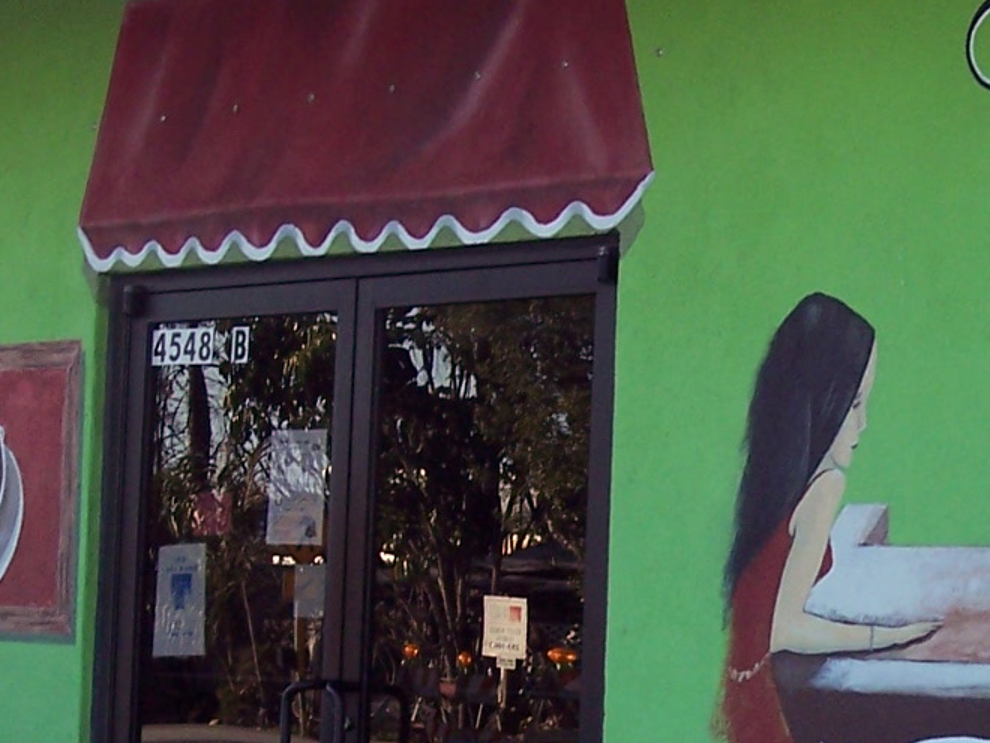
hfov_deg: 16.1
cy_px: 491
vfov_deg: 12.2
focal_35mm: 121
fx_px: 3461
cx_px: 862
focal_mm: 8
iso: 100
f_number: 3.4
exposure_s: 1/250
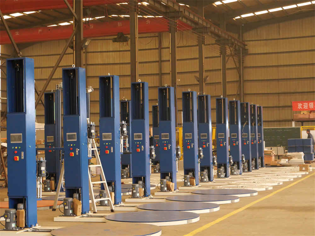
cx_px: 158
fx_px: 637
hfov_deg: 27.8
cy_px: 118
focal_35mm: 70
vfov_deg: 21.0
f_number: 5.2
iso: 3200
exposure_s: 1/25
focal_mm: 35
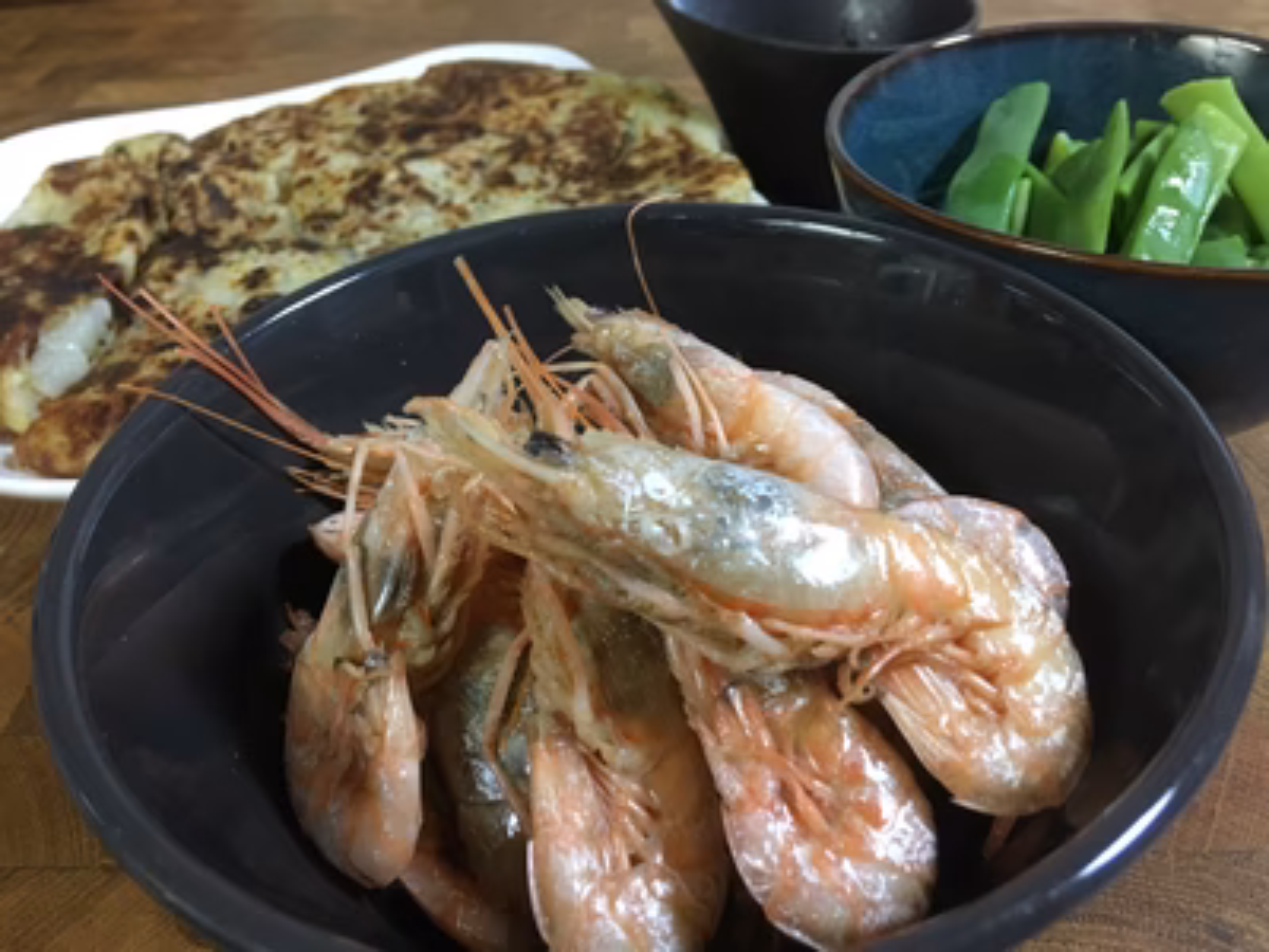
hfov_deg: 61.7
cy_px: 476
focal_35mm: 29
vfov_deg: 48.2
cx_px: 634
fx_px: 1063
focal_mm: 4.15
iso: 200
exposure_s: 1/15
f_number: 2.2
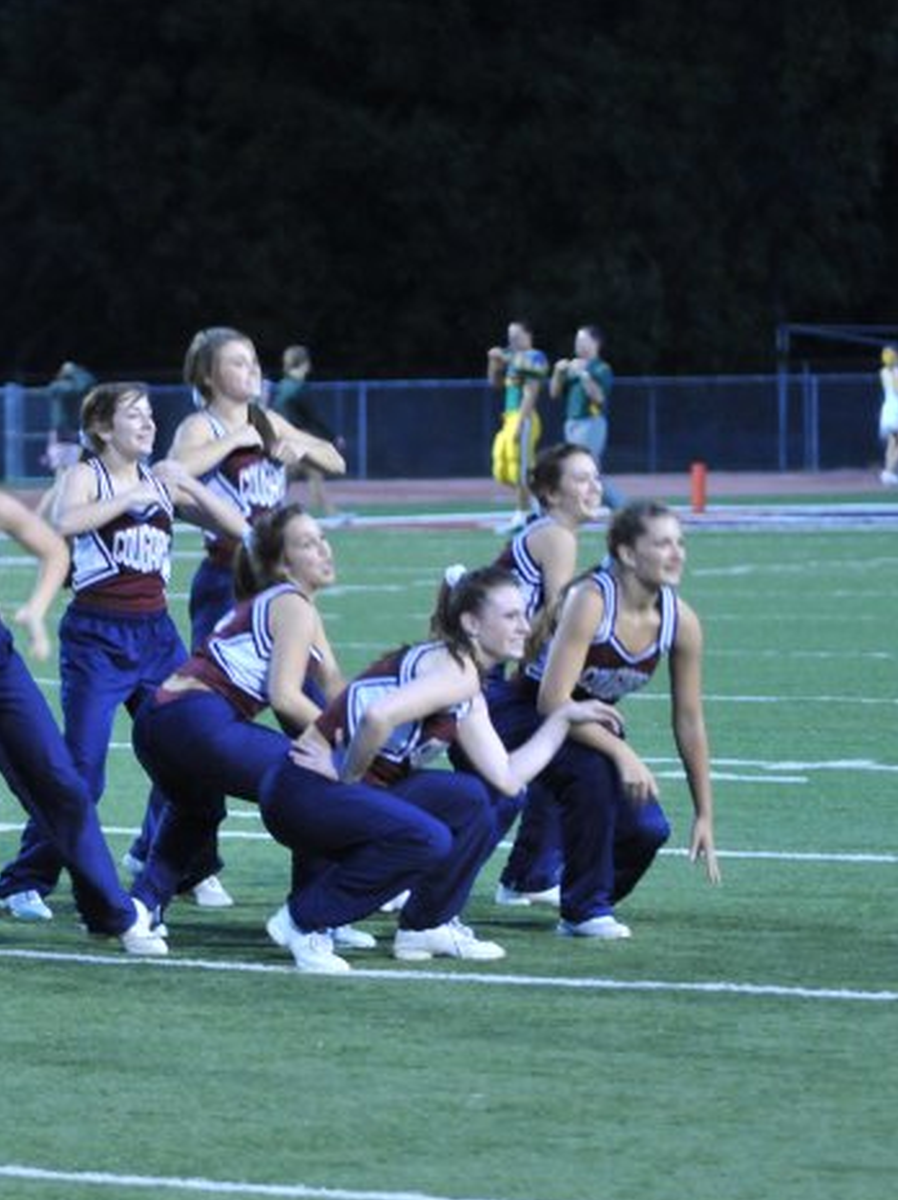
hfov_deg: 5.9
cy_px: 582
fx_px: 8763
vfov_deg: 7.8
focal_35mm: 253
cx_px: -5
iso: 1600
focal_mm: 102
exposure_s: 1/125
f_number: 2.8
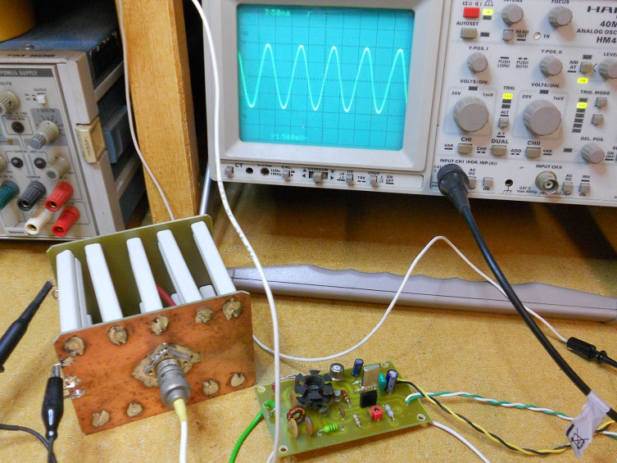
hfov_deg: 53.9
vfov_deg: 41.8
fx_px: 606
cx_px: 315
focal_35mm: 34
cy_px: 245
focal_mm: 5.8
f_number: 3.5
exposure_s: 1/30
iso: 400
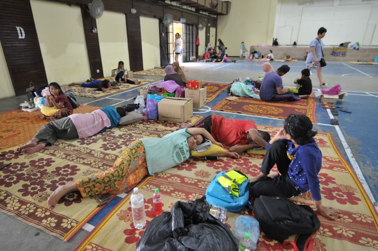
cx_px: 189
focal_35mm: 21
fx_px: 220
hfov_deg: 81.3
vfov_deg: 59.4
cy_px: 126
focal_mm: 21
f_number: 2.8
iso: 1000
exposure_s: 1/80
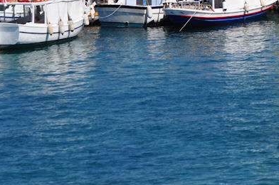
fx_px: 1493
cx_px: 300
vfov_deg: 7.0
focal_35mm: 193
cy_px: -42
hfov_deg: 10.6
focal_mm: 42
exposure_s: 1/2500
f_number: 4.5
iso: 200
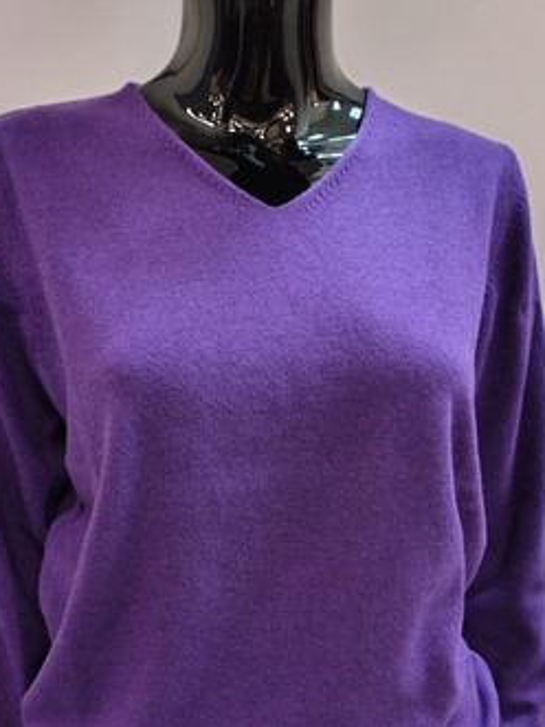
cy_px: 492
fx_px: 714
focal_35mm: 34
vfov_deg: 52.8
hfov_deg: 41.8
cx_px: 271
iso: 927
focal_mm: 4.71
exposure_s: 1/50.1
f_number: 1.7
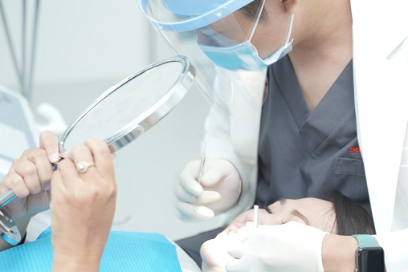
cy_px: 179
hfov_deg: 23.8
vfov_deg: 16.0
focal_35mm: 85
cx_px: 238
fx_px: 969
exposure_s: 1/60
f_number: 2.8
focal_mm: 54.3
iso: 125
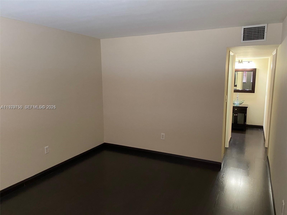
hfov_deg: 67.3
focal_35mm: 26
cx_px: 144
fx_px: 216
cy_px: 108
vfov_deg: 53.1
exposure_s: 1/40
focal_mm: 4.25
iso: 400
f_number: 1.8
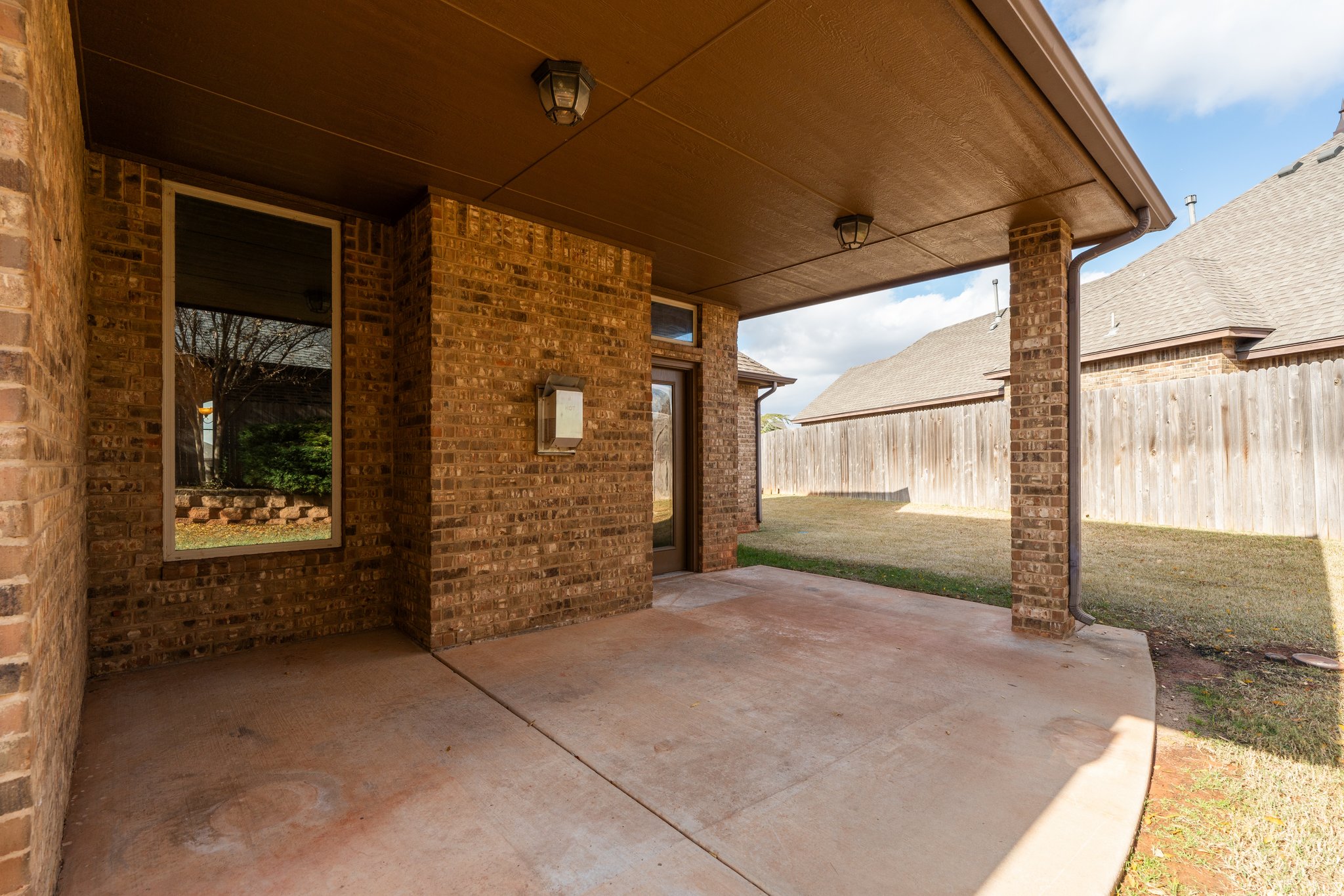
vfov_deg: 73.7
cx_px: 672
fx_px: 597
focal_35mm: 16
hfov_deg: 96.7
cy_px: 448
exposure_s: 1/200
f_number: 7.1
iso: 200
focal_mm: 16
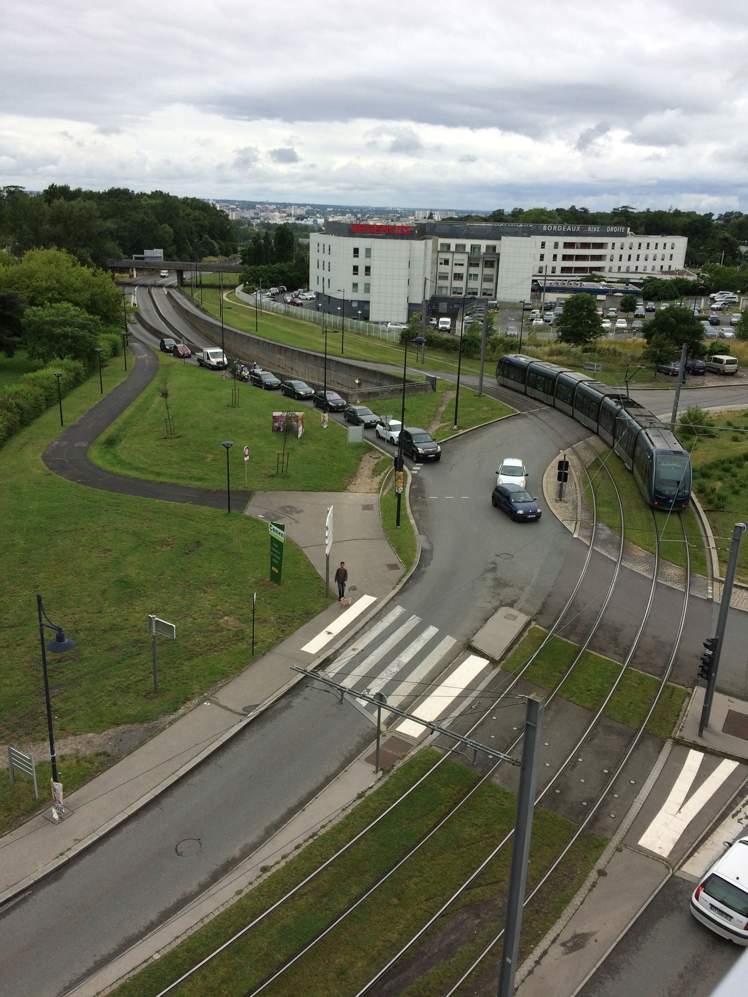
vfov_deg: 61.7
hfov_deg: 48.2
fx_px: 835
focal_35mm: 29
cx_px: 374
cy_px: 498
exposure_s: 1/2283
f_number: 2.2
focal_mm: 4.15
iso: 32
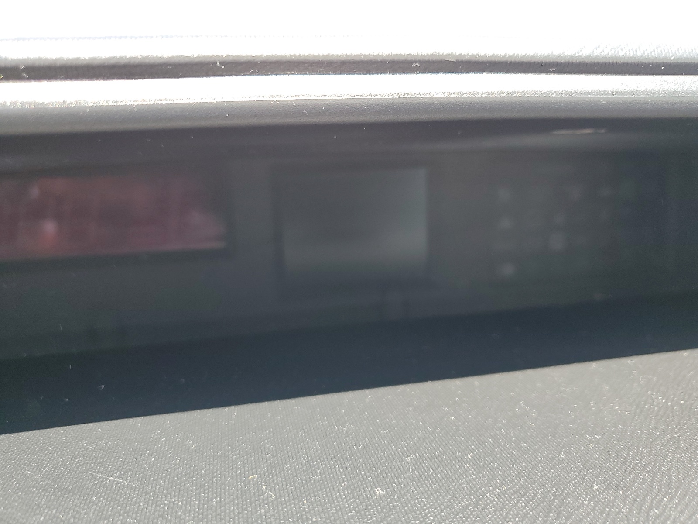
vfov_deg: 53.1
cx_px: 349
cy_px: 262
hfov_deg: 67.3
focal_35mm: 26
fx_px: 524
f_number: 1.5
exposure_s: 1/120
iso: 59
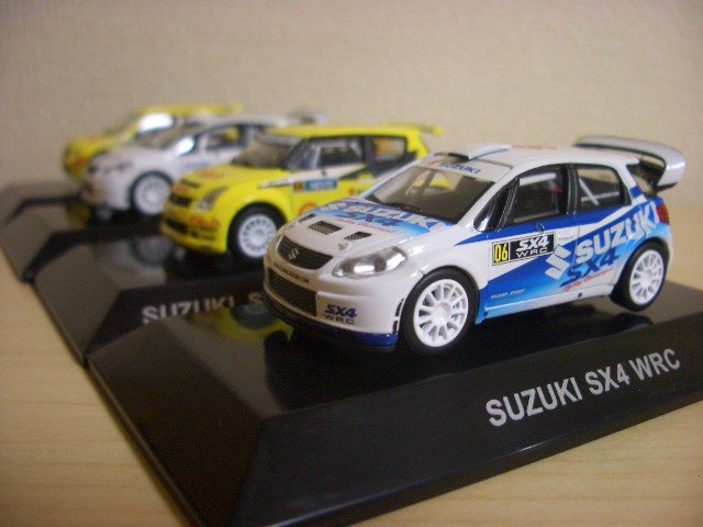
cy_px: 264
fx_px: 711
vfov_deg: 40.7
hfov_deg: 52.6
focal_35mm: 35
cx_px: 352
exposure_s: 1/10
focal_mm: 5.8
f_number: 2.6
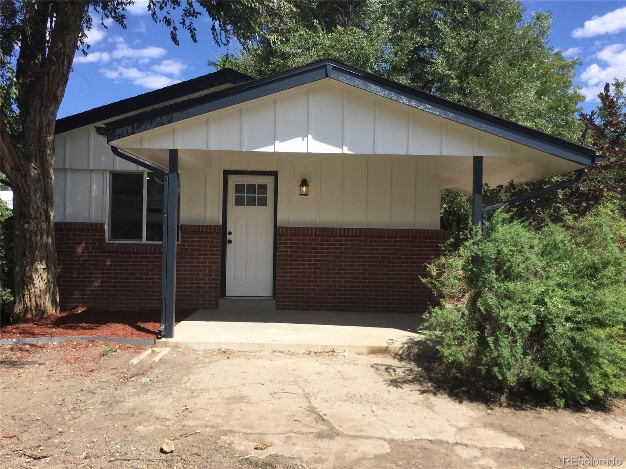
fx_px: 561
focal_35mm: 31
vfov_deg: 45.4
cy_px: 234
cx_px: 313
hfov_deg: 58.4
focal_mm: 3.3
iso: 25
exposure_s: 1/1072
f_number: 2.4
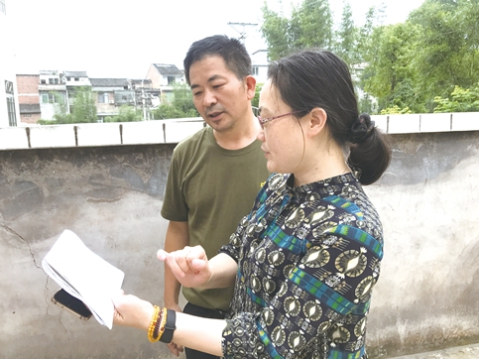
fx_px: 401
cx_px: 236
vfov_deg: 48.2
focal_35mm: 29
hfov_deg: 61.7
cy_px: 175
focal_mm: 3.99
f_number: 1.8
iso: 20
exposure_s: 1/149
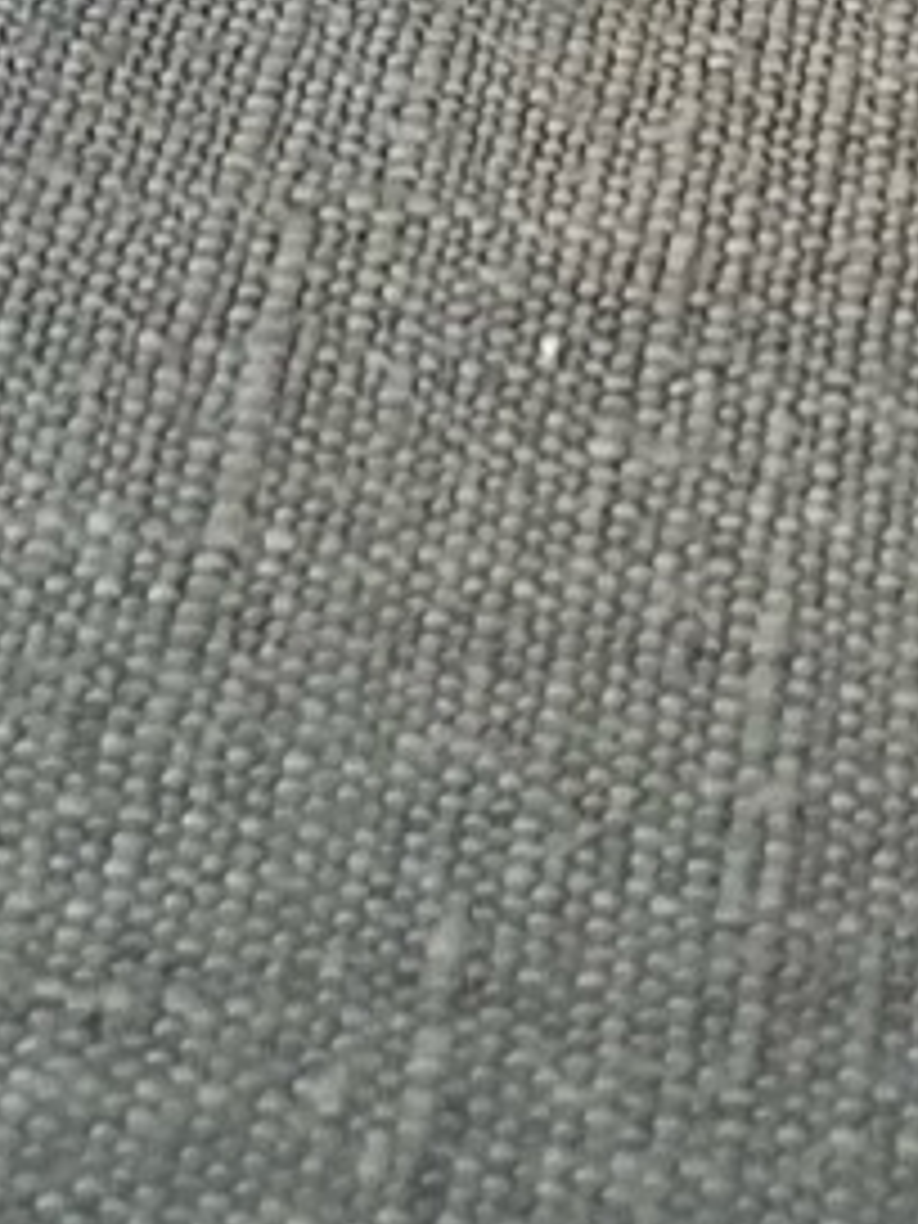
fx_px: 6930
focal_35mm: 196
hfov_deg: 7.6
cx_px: 299
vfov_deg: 8.8
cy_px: -2088
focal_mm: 5.7
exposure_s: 1/100
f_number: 1.5
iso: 50
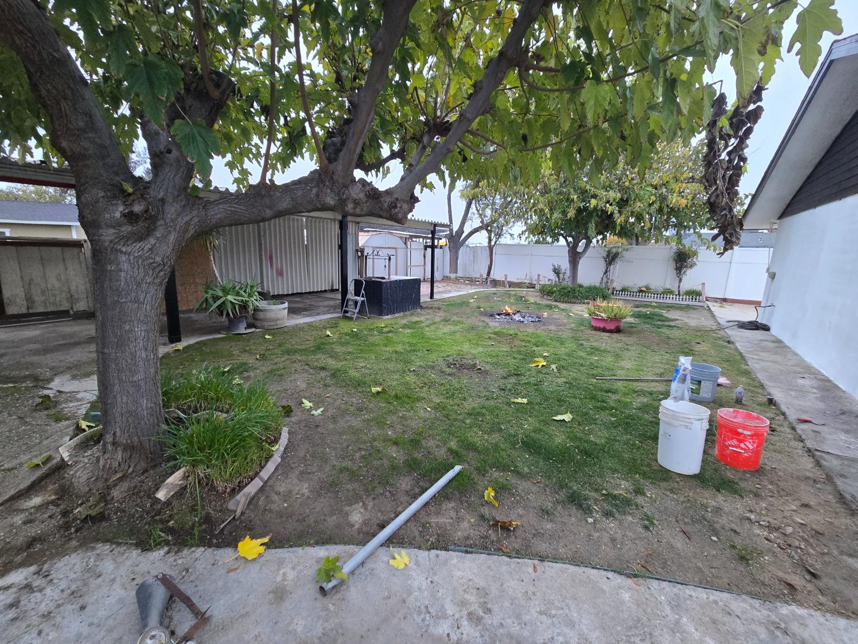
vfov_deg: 89.9
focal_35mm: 13
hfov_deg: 106.2
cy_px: 322
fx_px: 322
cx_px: 429
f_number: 2.2
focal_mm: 2.2
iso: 640
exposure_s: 1/60
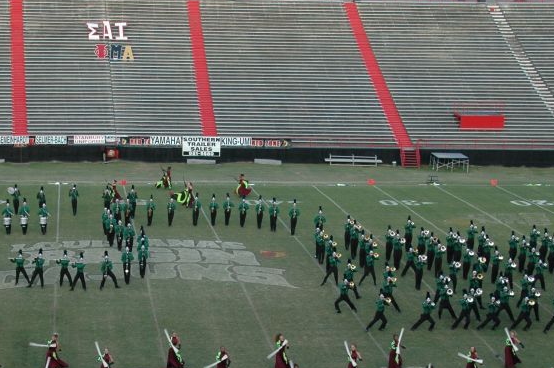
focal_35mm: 75
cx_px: 174
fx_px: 1152
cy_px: 287
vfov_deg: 18.0
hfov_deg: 26.9
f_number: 5.6
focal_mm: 27
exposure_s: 1/125
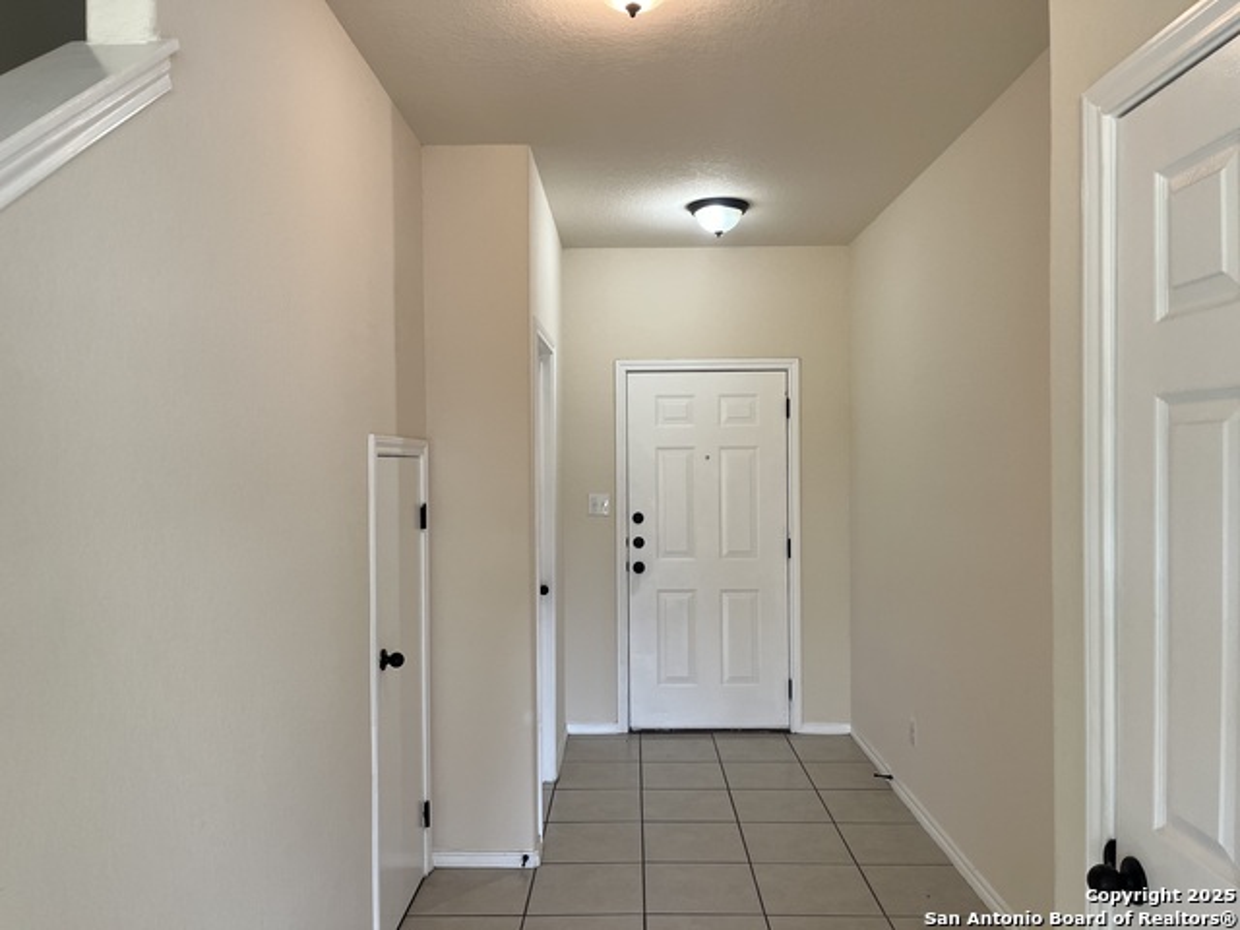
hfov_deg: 67.3
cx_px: 620
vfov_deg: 53.1
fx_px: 931
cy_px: 465
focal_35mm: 26
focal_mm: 5.1
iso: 80
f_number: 1.6
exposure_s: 1/60
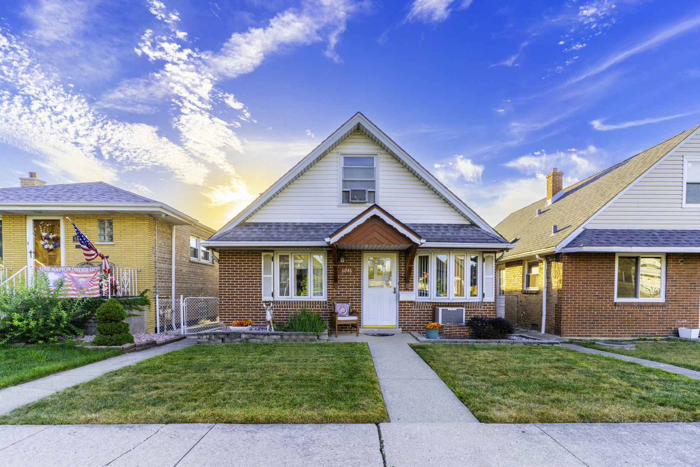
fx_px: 350
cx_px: 350
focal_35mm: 18
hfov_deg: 90.0
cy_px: 234
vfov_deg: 67.4
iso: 125
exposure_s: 1/800
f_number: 8
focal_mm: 18
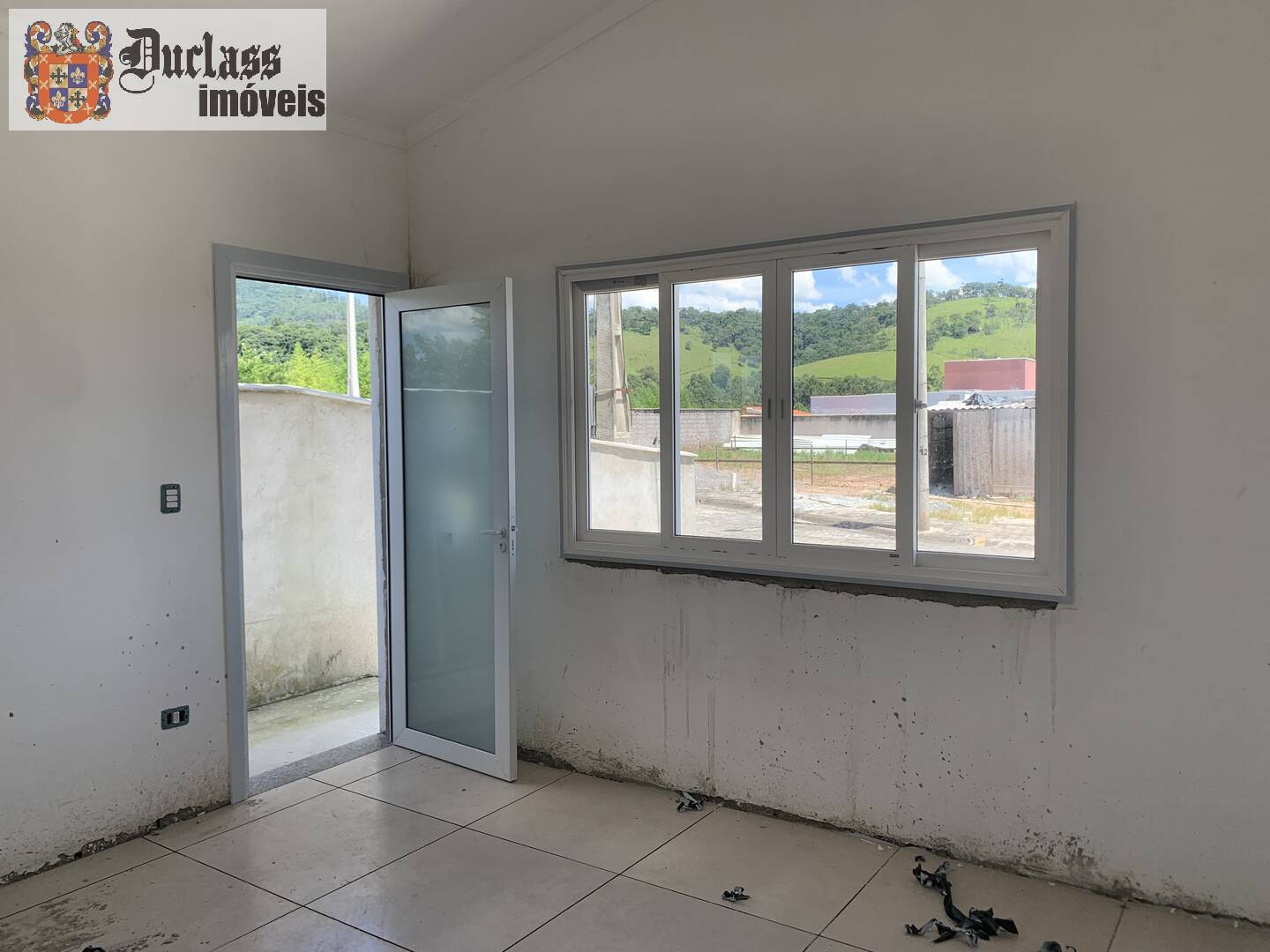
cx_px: 635
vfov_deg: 53.1
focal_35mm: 26
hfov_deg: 67.3
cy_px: 476
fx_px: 954
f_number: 1.8
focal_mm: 4.25
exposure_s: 1/620
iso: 25
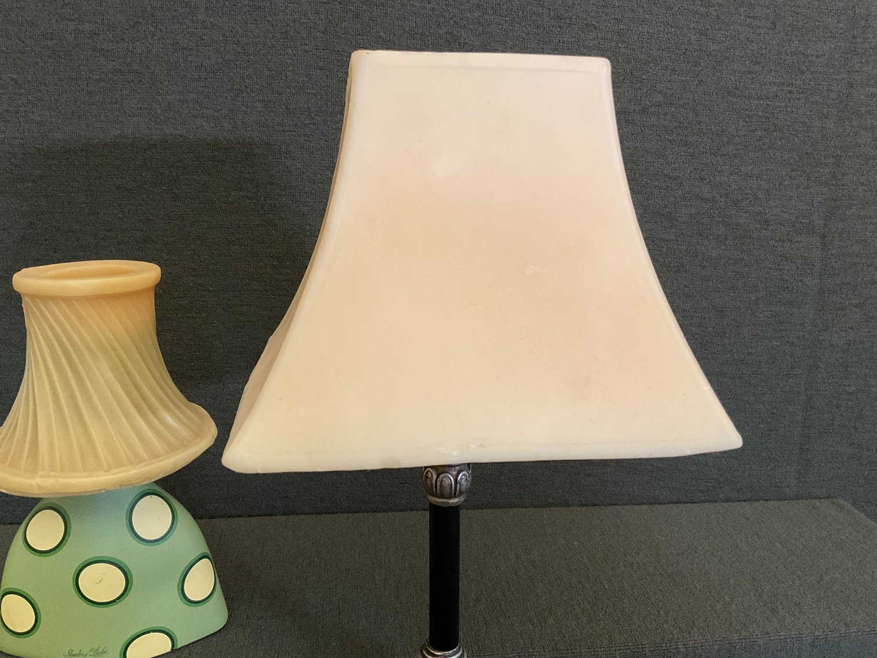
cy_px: 329
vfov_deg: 48.2
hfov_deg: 61.7
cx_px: 438
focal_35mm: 29
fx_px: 735
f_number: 1.8
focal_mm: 3
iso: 200
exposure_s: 1/60
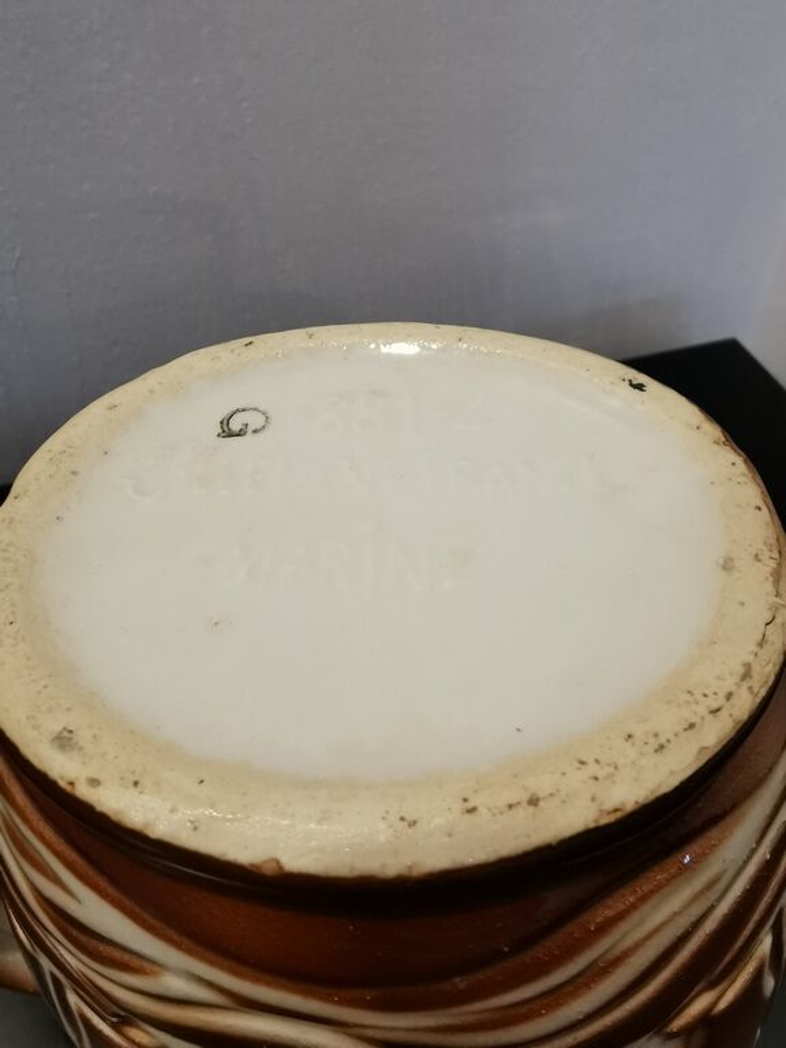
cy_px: 524
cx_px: 393
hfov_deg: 53.1
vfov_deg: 67.3
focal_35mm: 26
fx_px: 787
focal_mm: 2.26
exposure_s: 1/33.3
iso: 200
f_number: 2.2
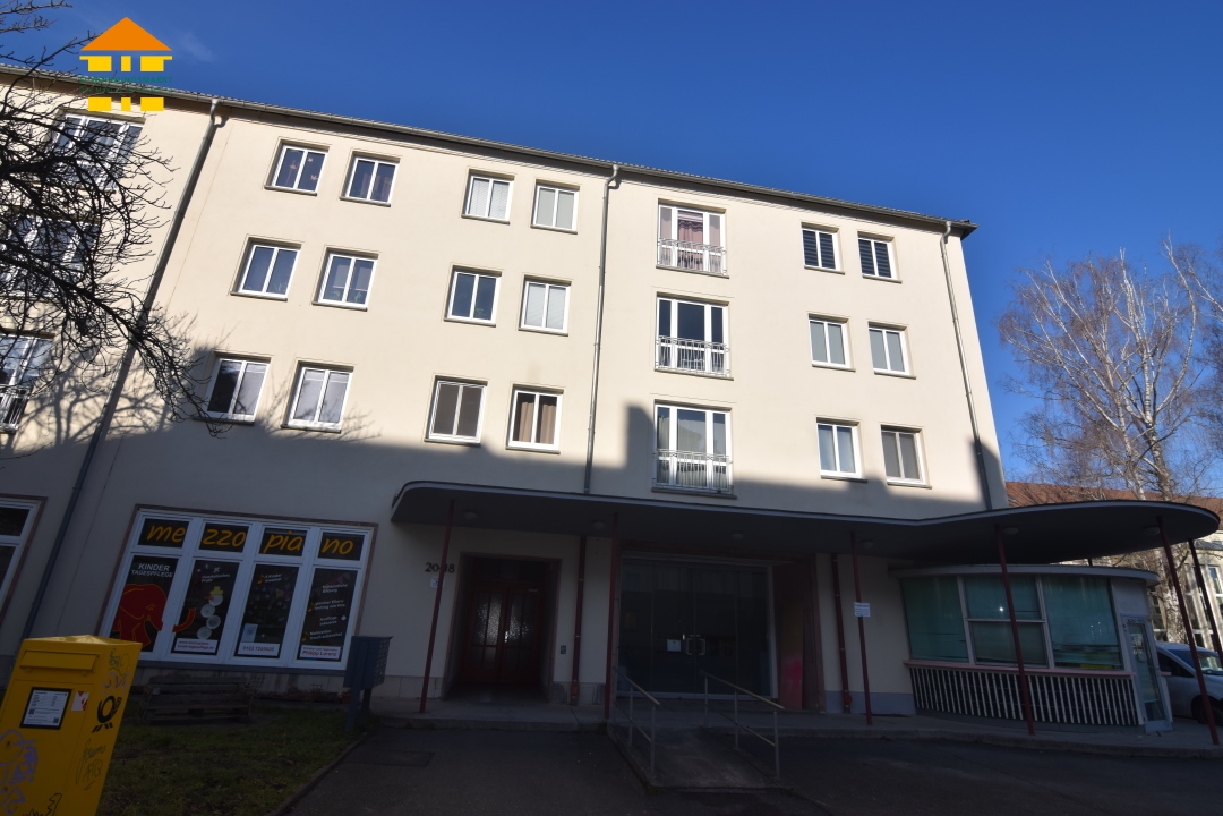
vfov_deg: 72.1
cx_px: 612
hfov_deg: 95.0
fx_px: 560
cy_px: 408
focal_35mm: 16
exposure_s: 1/200
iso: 100
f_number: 10
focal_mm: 11
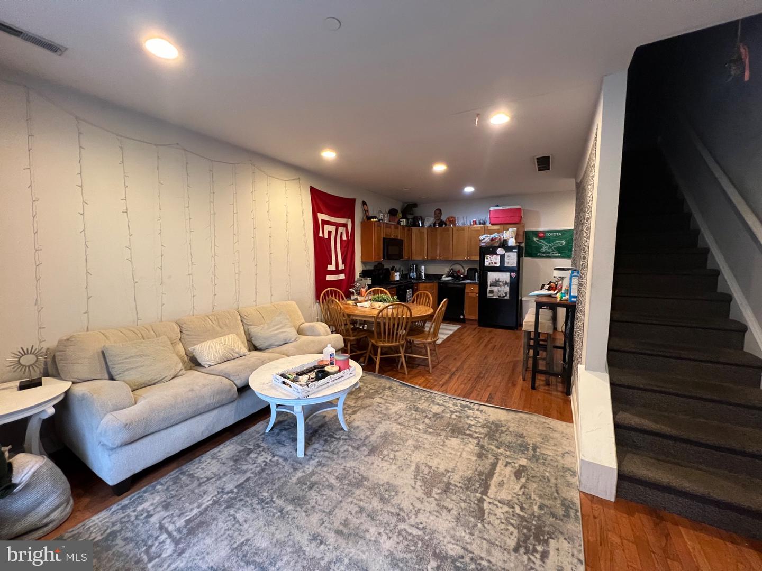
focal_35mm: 13
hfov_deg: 106.2
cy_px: 286
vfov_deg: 89.9
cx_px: 381
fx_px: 286
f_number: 1.8
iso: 500
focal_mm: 1.57
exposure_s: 1/60
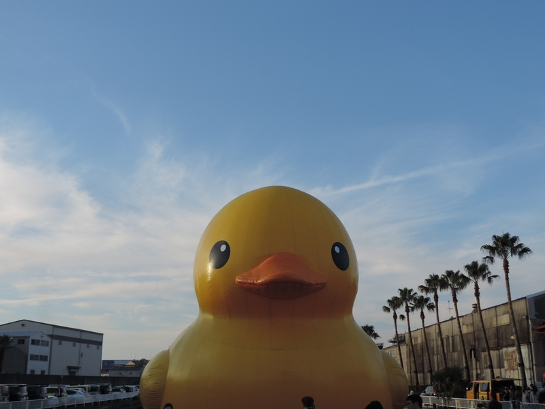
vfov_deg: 36.0
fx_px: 630
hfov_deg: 46.8
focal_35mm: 40
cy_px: 204
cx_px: 272
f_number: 3.3
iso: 80
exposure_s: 1/800
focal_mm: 7.1
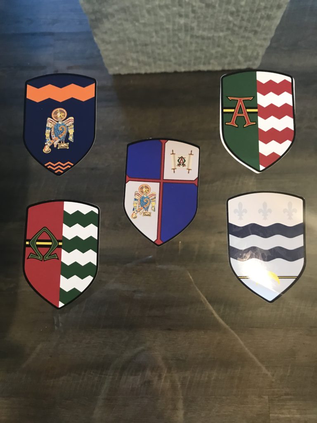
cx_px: 158
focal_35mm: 28
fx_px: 342
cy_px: 212
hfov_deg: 49.7
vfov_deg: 63.4
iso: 80
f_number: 1.8
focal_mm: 3.99
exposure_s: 1/15
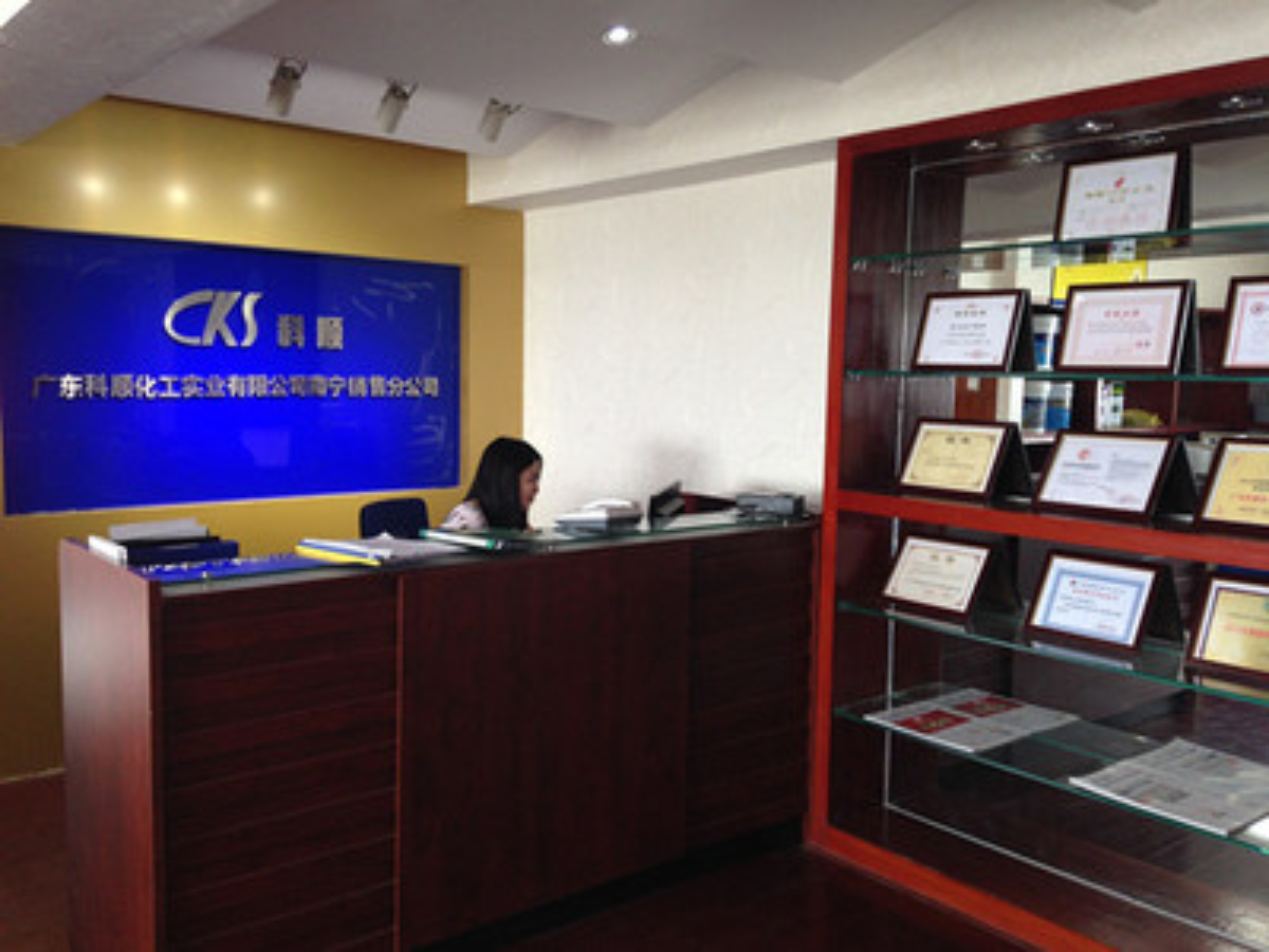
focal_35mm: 33
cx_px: 634
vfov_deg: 42.9
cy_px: 476
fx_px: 1210
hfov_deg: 55.4
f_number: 2.4
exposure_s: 1/20
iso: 80
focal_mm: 4.12
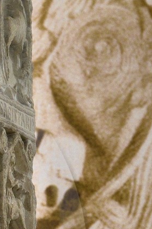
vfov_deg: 6.1
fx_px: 2152
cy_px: 268
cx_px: -162
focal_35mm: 339
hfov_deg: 4.0
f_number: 6.3
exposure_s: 1/25
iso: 800
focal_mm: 60
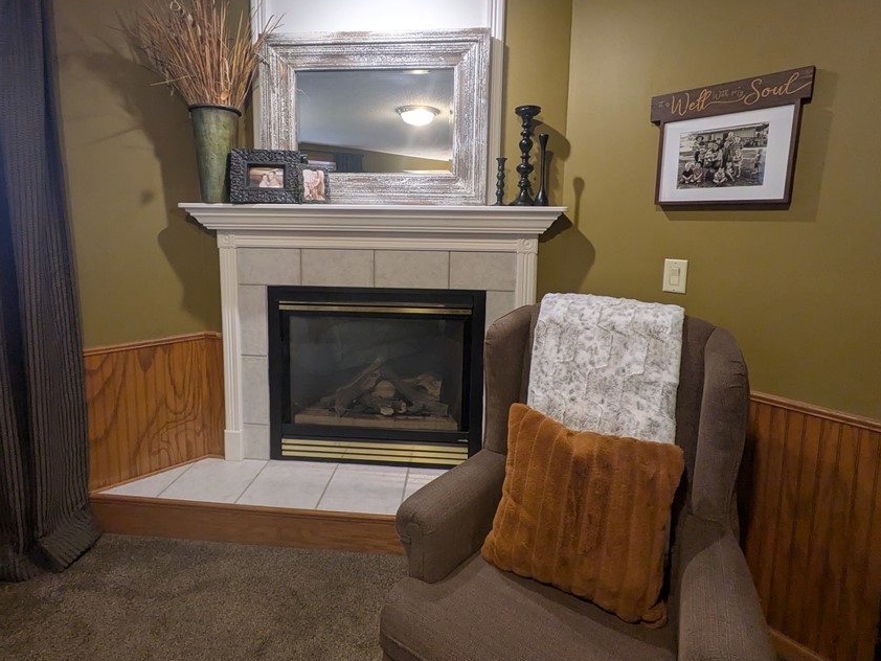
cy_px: 272
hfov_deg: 90.9
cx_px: 419
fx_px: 433
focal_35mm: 17
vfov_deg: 74.1
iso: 257
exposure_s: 1/24
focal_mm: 1.83
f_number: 2.2
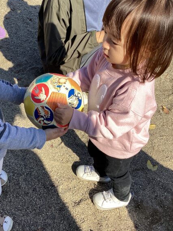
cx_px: 45
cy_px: 114
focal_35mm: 42
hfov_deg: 33.7
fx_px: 280
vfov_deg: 44.8
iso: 25
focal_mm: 3.3
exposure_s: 1/1072
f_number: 2.4
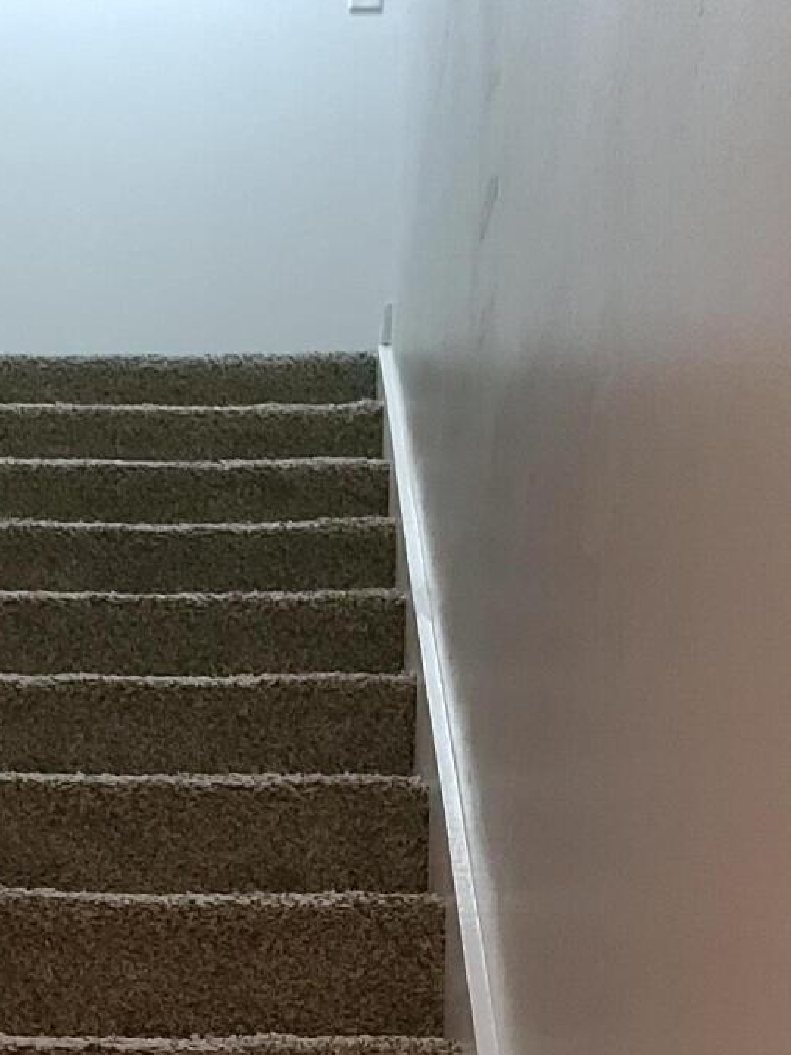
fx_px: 2255
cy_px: 1175
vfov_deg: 24.5
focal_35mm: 74
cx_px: 101
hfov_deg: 19.6
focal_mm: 7
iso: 500
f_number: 1.8
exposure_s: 1/24
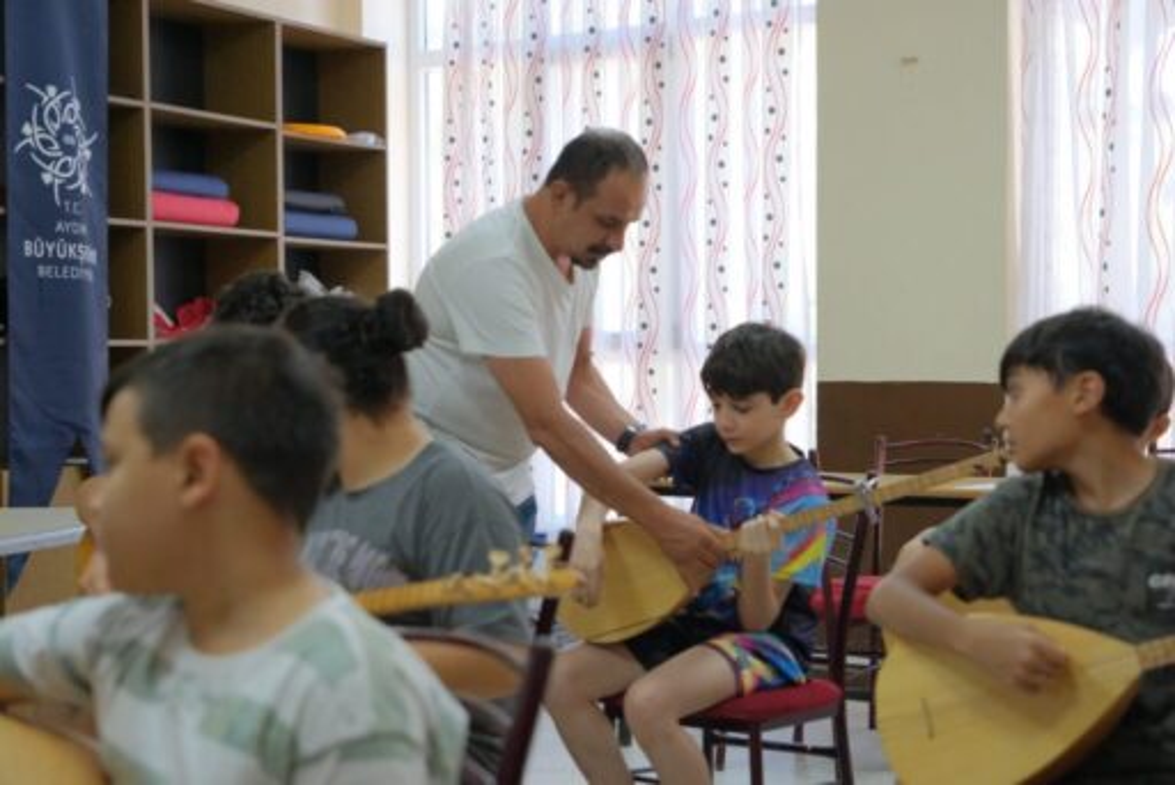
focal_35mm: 64
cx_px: 588
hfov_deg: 31.4
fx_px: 2090
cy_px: 392
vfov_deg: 21.3
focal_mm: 42.7
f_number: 3.2
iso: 5000
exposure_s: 1/500
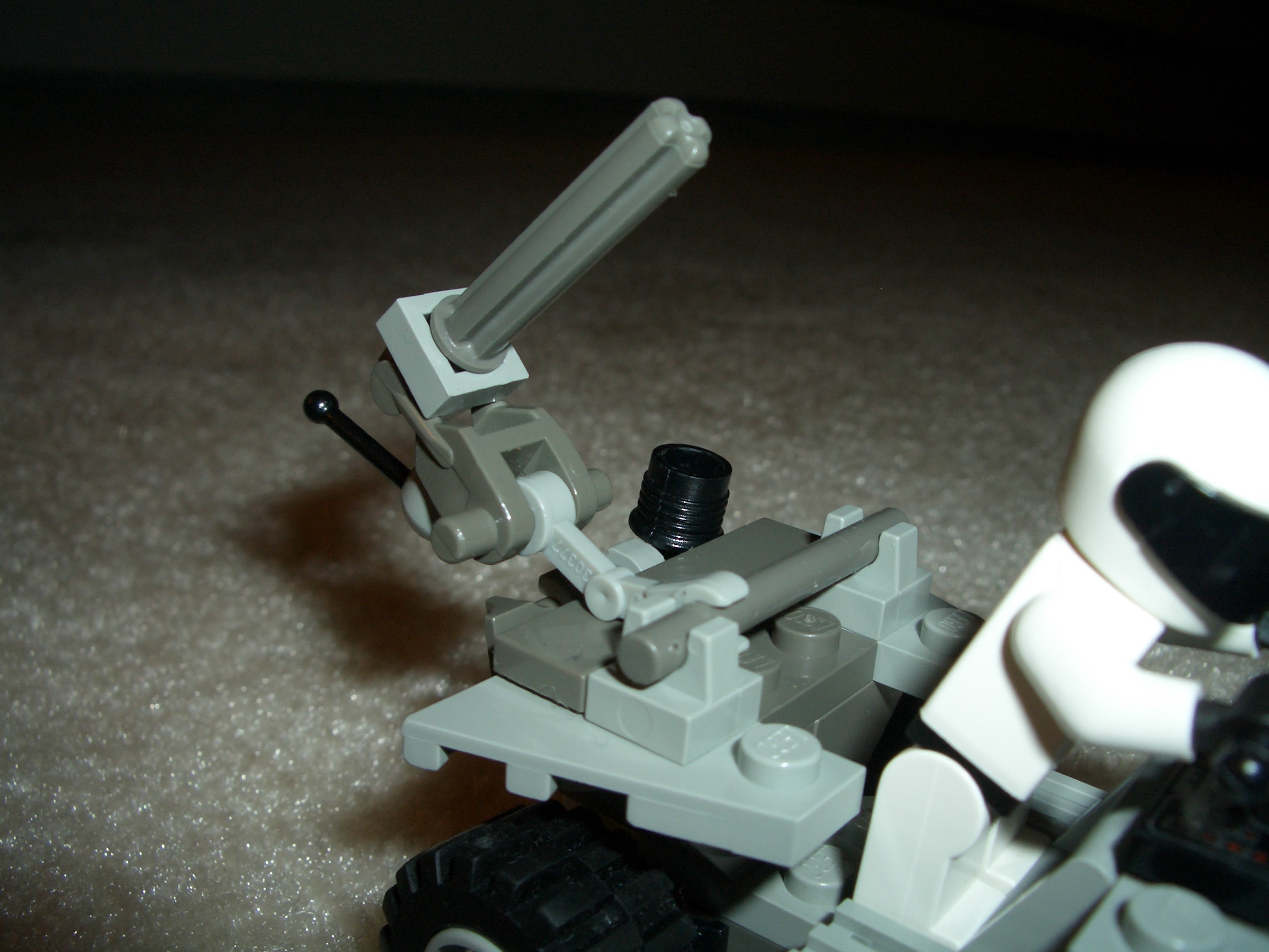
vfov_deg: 40.7
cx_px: 634
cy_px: 476
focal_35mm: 35
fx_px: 1283
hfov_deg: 52.6
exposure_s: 1/60
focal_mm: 5.8
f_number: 4.3
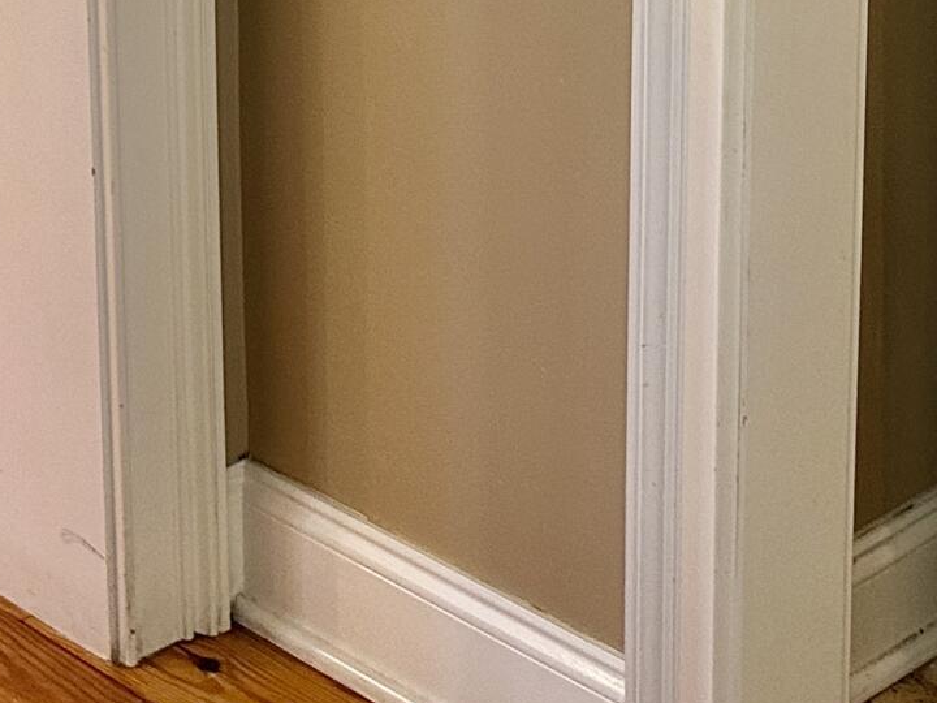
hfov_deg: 18.5
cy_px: -460
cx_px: 1161
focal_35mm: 100
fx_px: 2707
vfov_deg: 13.6
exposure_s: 1/60
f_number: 1.78
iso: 250
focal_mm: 6.86
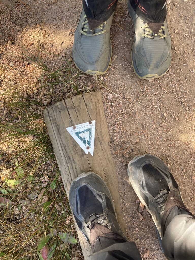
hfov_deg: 49.7
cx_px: 98
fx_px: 210
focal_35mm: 28
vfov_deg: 63.4
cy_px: 130
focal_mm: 3.99
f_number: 1.8
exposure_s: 1/121
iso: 50
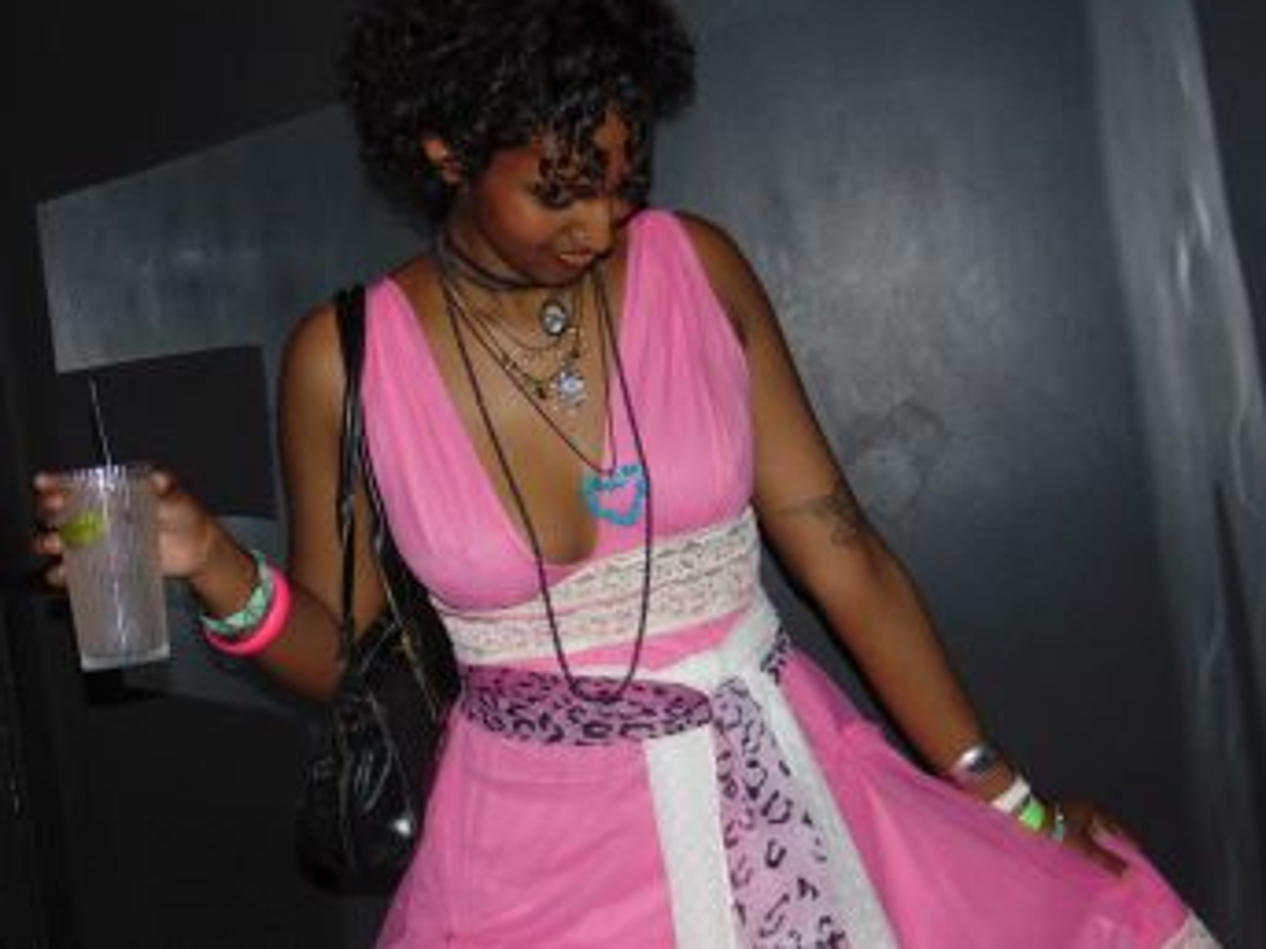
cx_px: 620
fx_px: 1791
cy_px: 399
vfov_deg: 29.6
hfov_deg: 38.9
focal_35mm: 49
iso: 200
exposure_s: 1/60
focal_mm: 7.6
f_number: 3.3
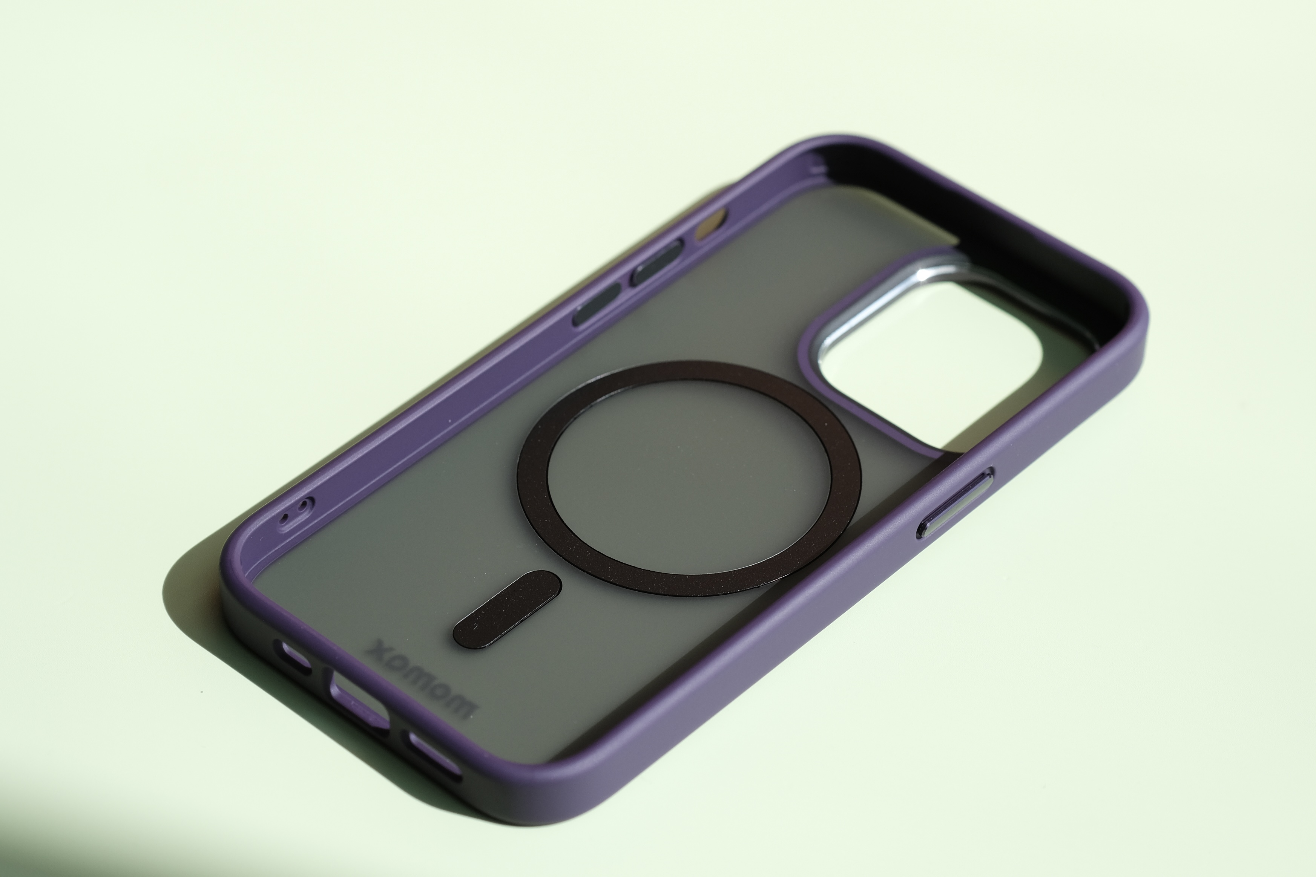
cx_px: 658
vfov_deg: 16.3
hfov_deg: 24.2
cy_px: 438
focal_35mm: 84
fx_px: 3071
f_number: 4
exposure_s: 1/800
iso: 320
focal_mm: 56
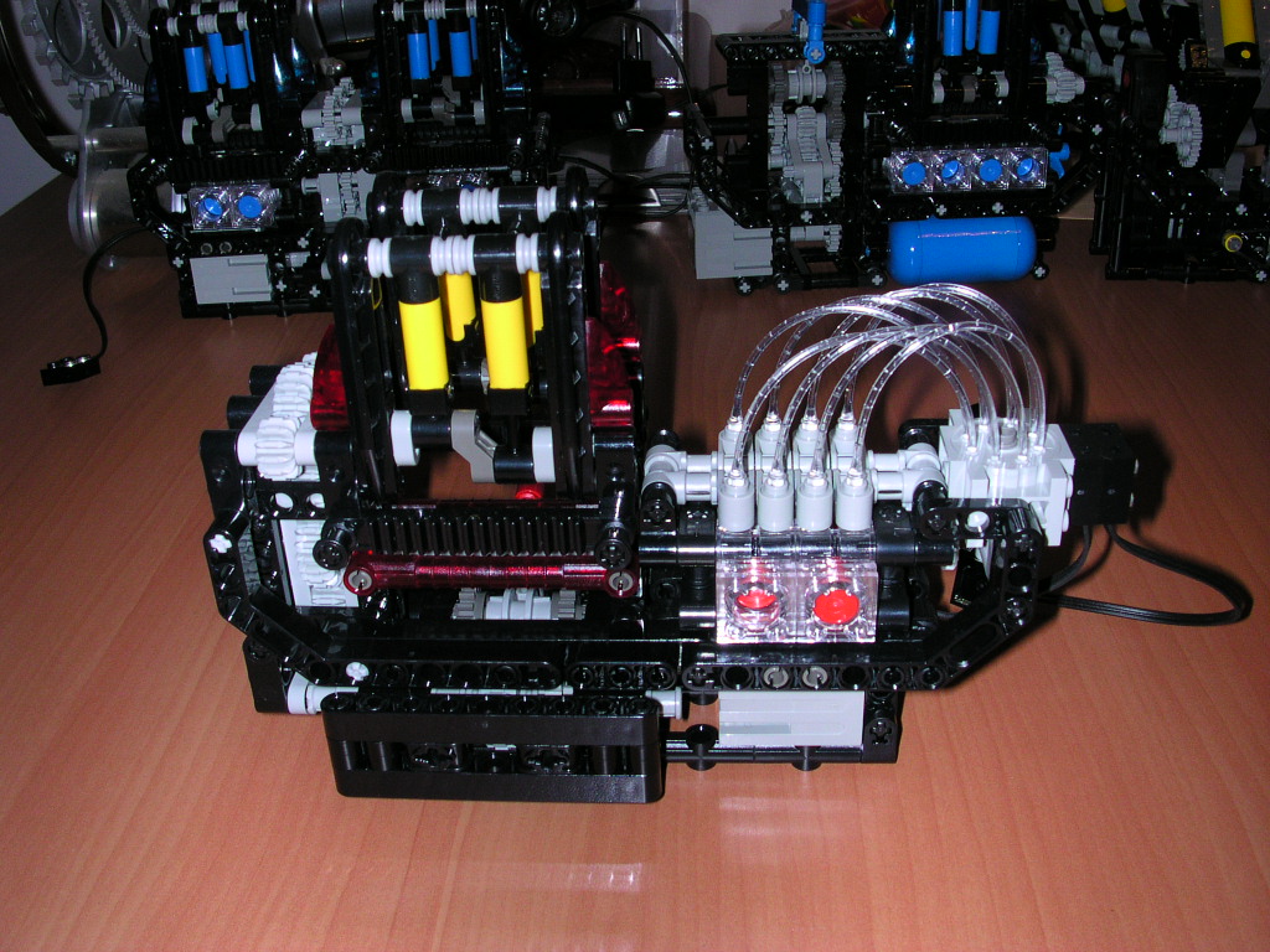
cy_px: 476
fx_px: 1357
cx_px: 635
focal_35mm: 37
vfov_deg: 38.7
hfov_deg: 50.1
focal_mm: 5.6
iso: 100
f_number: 4.5
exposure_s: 1/60
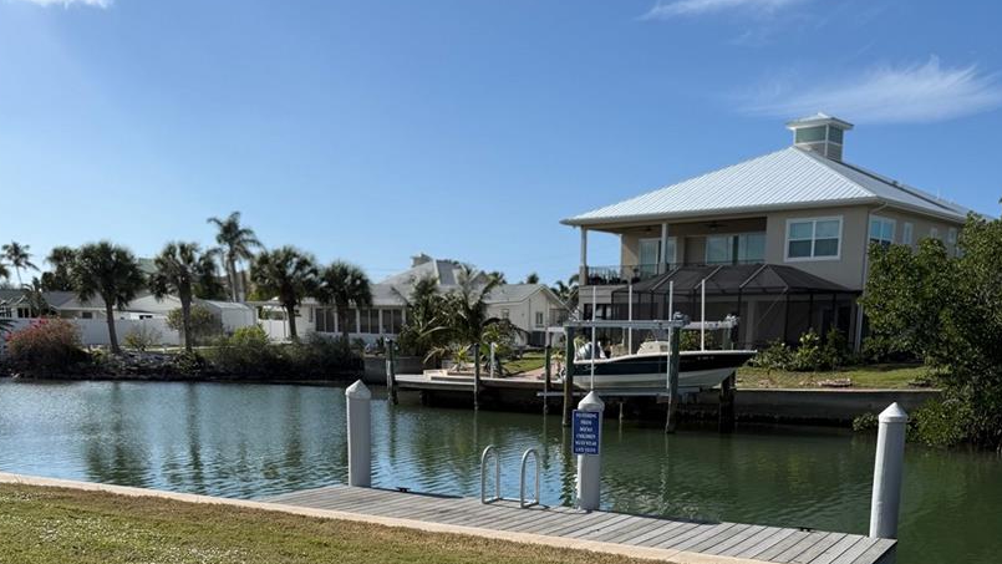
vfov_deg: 28.7
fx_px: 1036
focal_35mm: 39
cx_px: 541
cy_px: 553
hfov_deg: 51.5
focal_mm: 6.76
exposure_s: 1/5714
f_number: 1.78
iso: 80
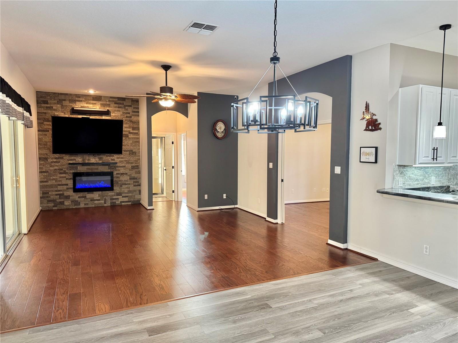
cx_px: 229
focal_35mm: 24
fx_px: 318
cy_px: 172
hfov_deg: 71.6
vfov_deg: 56.8
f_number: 1.78
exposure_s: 1/60
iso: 200
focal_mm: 6.76
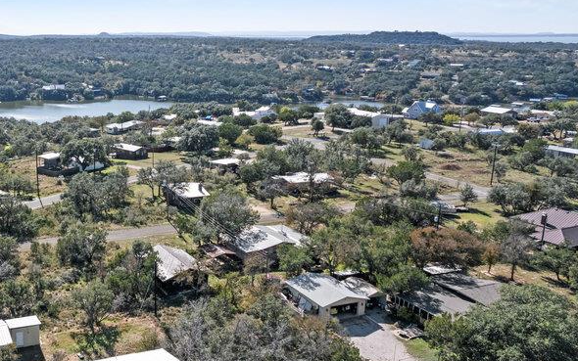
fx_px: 599
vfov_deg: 33.6
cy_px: 179
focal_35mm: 38
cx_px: 114
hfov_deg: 48.5
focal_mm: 8.38
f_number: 2.8
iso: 100
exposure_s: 1/1250
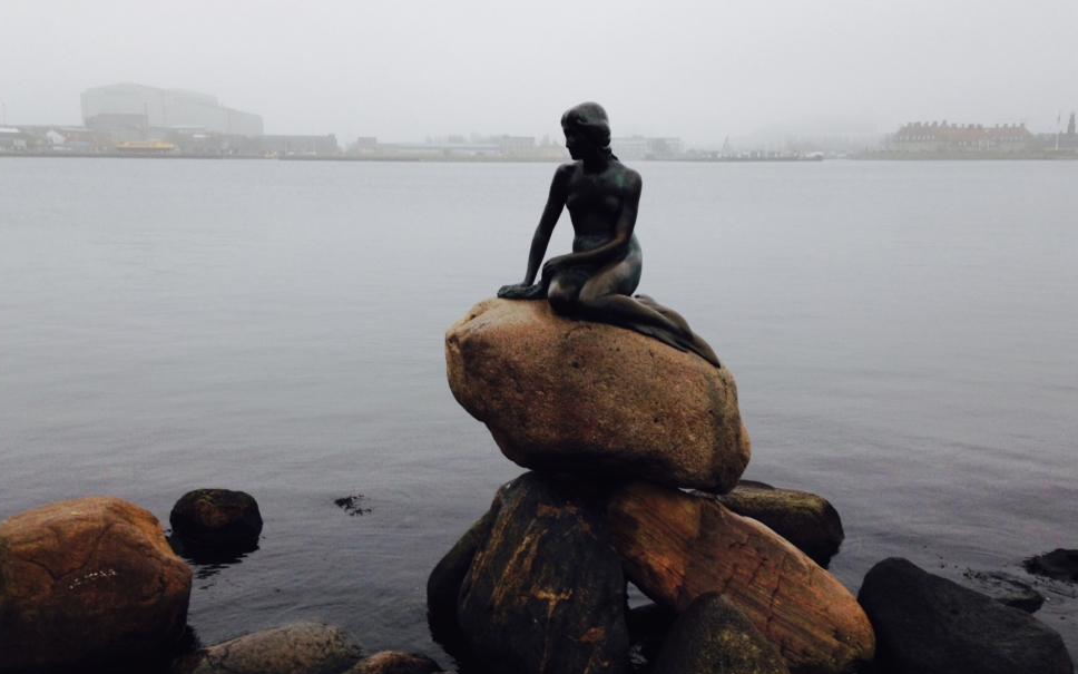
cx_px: 543
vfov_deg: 34.4
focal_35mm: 37
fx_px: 1087
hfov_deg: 52.7
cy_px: 320
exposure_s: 1/123
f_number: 2.4
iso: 50
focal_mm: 4.12
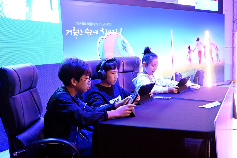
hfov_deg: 48.7
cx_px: 118
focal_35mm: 40
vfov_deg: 33.6
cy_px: 79
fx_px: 262
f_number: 4.5
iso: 4500
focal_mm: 26.5
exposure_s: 1/60
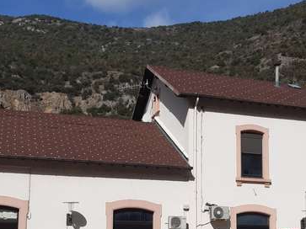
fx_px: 486
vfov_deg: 25.8
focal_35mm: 55
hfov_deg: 34.7
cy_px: 200
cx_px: 200
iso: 40
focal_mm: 3.92
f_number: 1.7
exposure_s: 1/3831
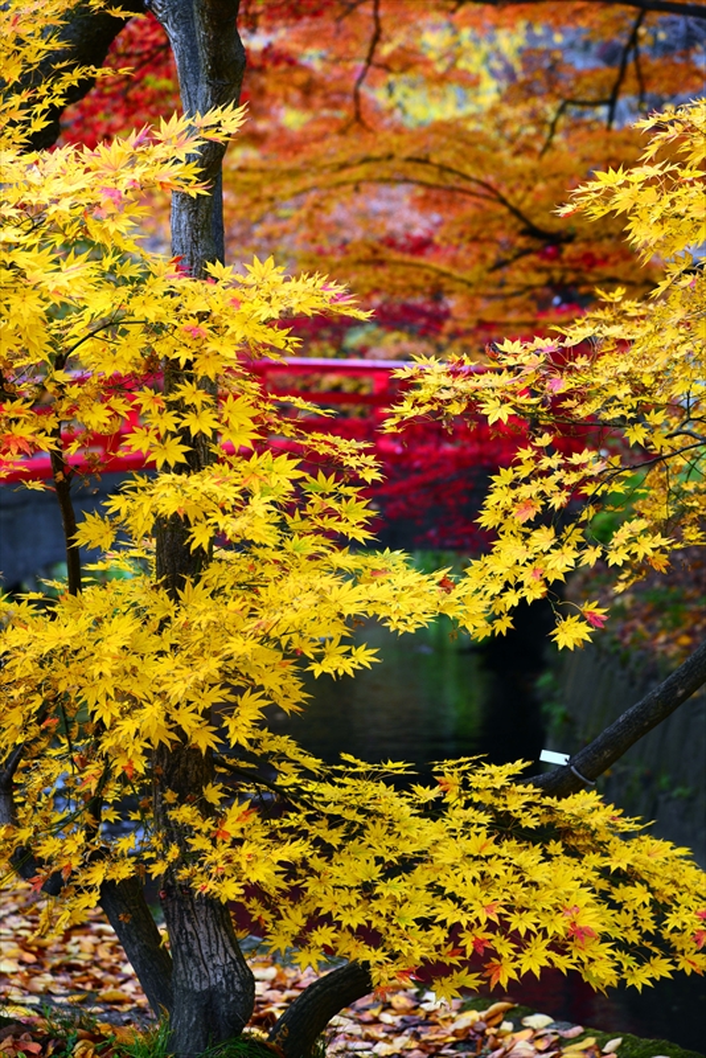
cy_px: 529
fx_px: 3527
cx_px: 353
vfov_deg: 17.1
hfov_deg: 11.4
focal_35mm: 120
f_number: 6.3
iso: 800
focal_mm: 120
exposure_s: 1/250
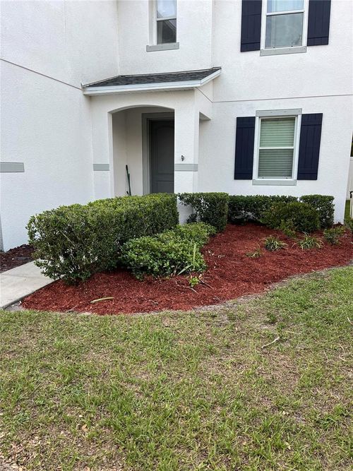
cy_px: 236
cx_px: 176
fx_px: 354
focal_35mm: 26
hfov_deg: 53.0
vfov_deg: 67.3
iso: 125
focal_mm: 5.1
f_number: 1.6
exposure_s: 1/115
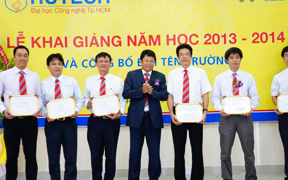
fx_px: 586
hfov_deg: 27.6
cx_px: 150
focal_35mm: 75
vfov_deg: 17.5
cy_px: 97
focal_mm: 39
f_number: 4.5
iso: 800
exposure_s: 1/60
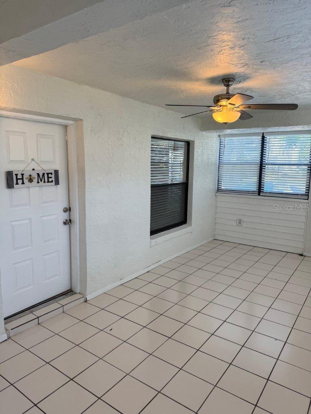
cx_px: 156
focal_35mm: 24
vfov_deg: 71.6
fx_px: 287
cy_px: 207
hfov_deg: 56.8
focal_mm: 6.76
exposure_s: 1/152
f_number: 1.78
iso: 80
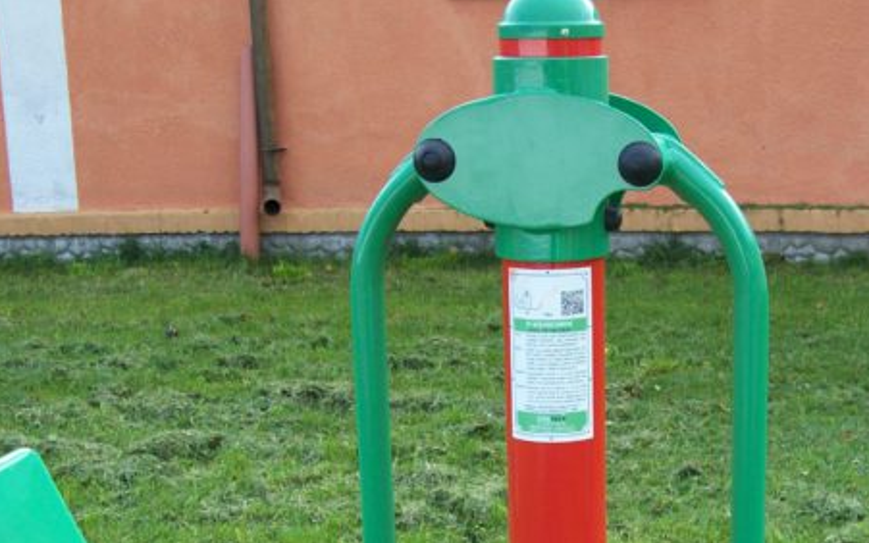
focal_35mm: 65
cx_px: 549
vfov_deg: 19.7
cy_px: 459
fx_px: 1540
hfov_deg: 31.4
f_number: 2.7
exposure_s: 1/325
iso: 80
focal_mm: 6
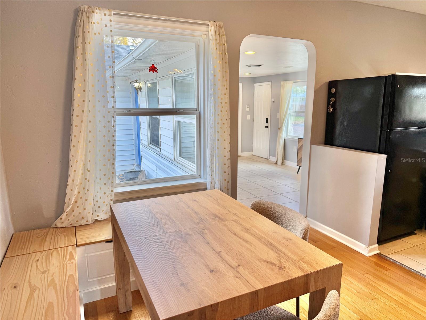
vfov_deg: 56.8
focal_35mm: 24
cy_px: 160
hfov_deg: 71.6
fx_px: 295
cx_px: 213
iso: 80
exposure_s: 1/170
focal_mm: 6.76
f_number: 1.78
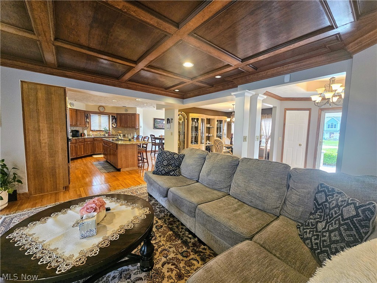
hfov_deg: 106.2
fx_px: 142
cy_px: 142
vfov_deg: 89.9
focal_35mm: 13
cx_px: 188
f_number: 2.2
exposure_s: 1/60
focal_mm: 2.2
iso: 250
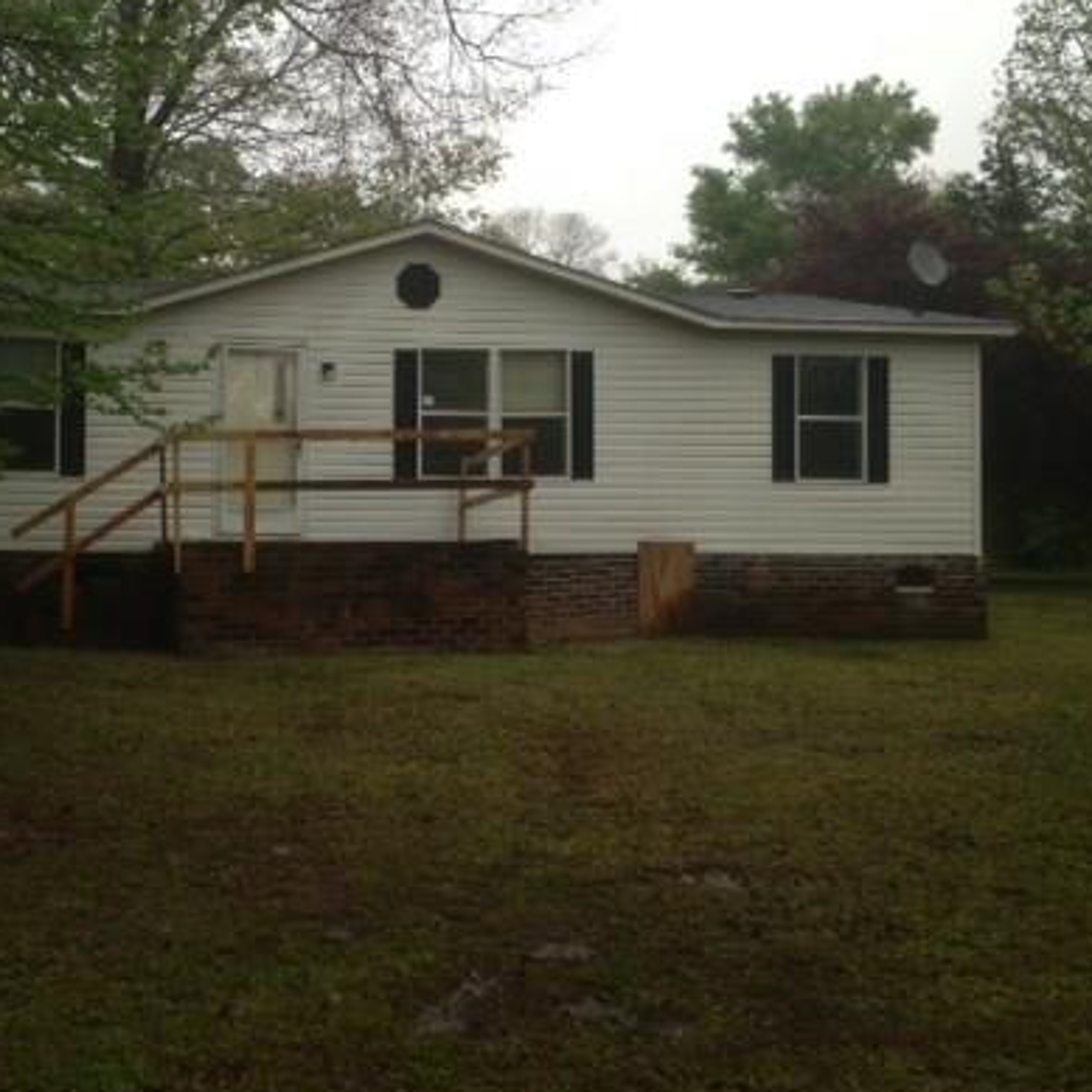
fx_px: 1713
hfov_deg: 34.7
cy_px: 505
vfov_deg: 35.3
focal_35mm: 48
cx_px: 300
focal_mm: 4.12
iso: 50
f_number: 2.4
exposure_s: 1/133
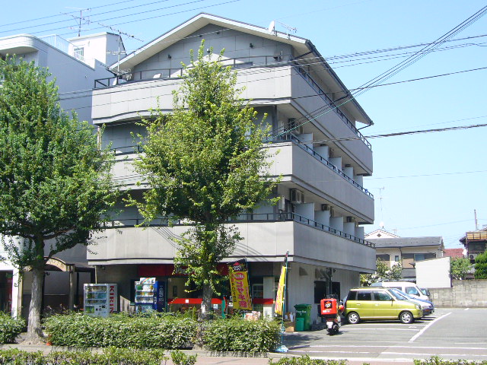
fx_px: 675
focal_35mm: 48
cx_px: 244
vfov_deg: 30.3
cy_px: 182
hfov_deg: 39.7
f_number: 6.3
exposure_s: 1/160
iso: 80
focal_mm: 5.7
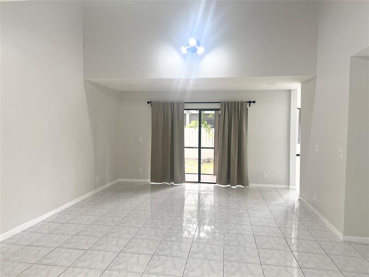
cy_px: 138
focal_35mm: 26
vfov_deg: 53.1
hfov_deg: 67.3
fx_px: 277
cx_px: 184
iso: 100
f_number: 1.5
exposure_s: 1/120
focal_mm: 5.7
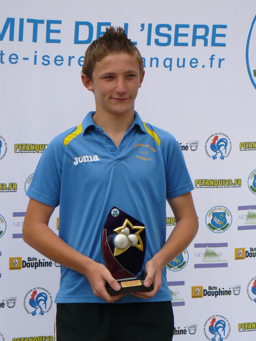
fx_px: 1006
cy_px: 170
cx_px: 128
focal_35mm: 102
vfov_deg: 19.3
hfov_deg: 14.5
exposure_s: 1/125
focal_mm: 16.9
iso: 100
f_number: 3.6
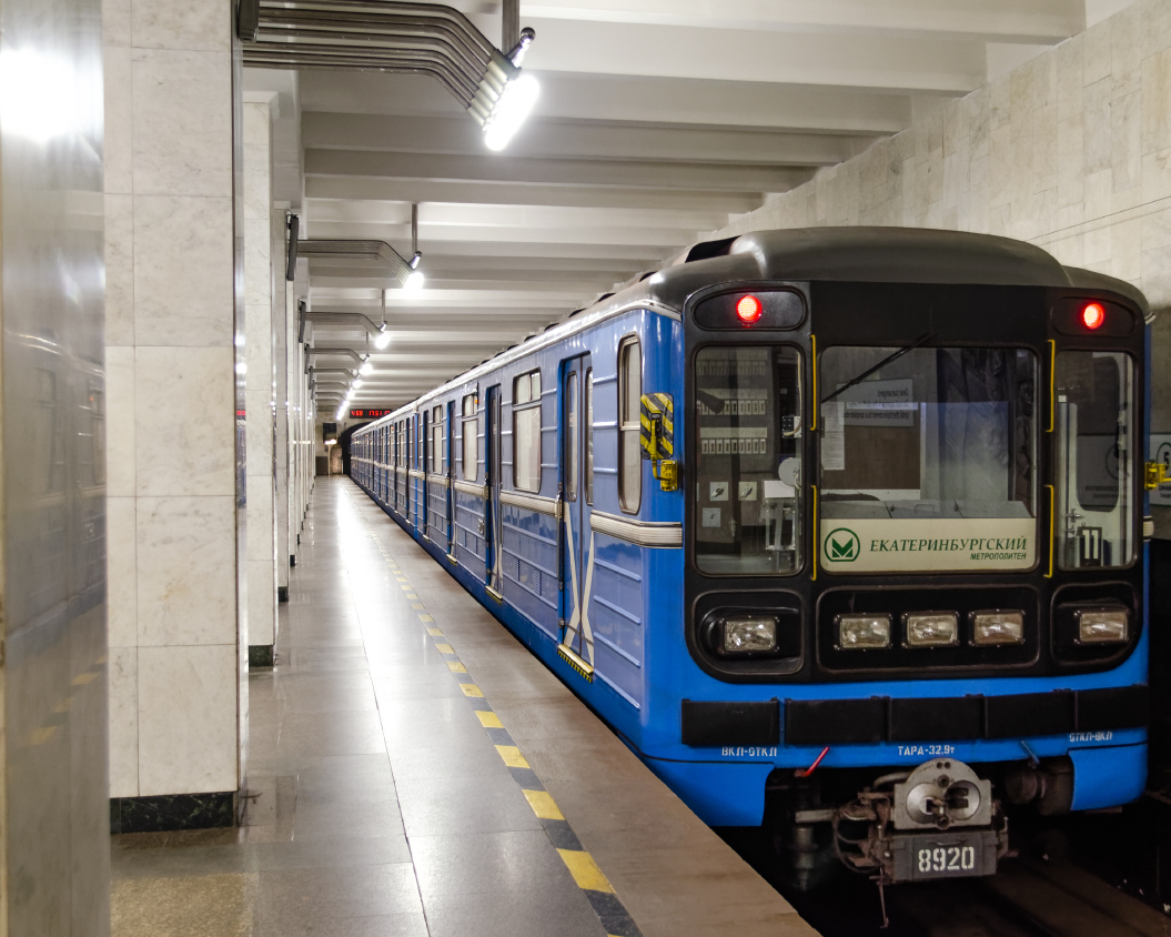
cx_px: 658
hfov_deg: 41.1
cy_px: 471
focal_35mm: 45
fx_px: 1560
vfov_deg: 33.4
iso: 400
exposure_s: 1/60
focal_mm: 26
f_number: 4.8
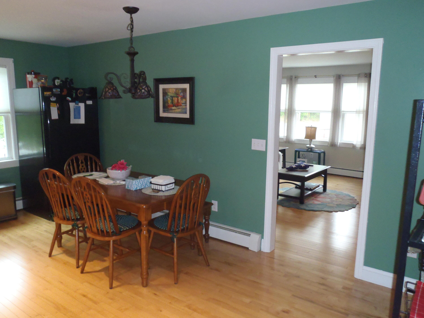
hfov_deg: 63.4
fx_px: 343
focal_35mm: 28
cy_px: 159
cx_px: 212
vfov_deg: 49.7
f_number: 3.5
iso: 400
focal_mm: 5
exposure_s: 1/30
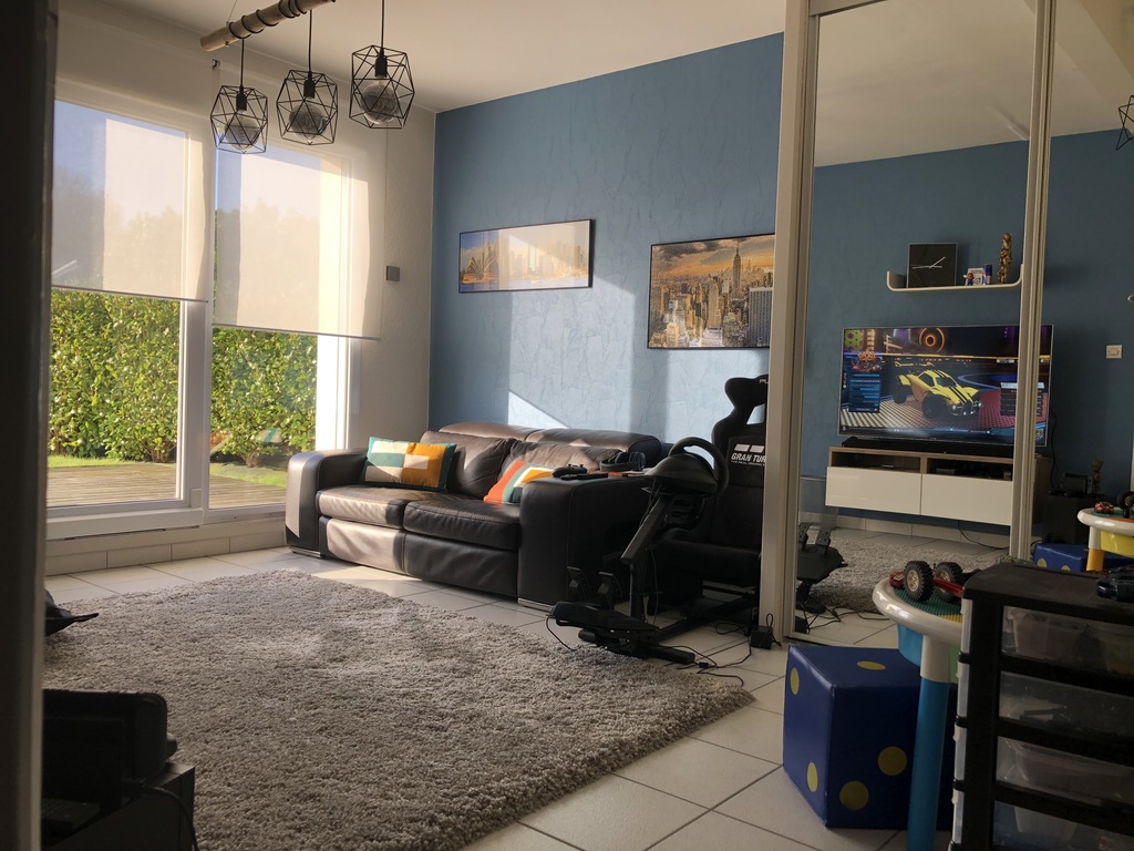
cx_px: 567
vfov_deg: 49.7
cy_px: 426
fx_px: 917
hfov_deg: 63.4
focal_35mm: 28
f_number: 1.8
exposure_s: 1/171
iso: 20
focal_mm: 3.99
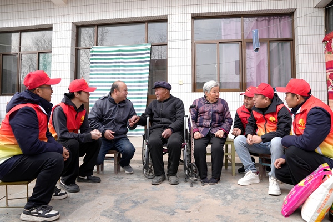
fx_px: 222
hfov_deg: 73.7
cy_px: 111
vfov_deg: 53.1
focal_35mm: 24
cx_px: 166
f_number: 4
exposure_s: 1/200
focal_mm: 24
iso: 200
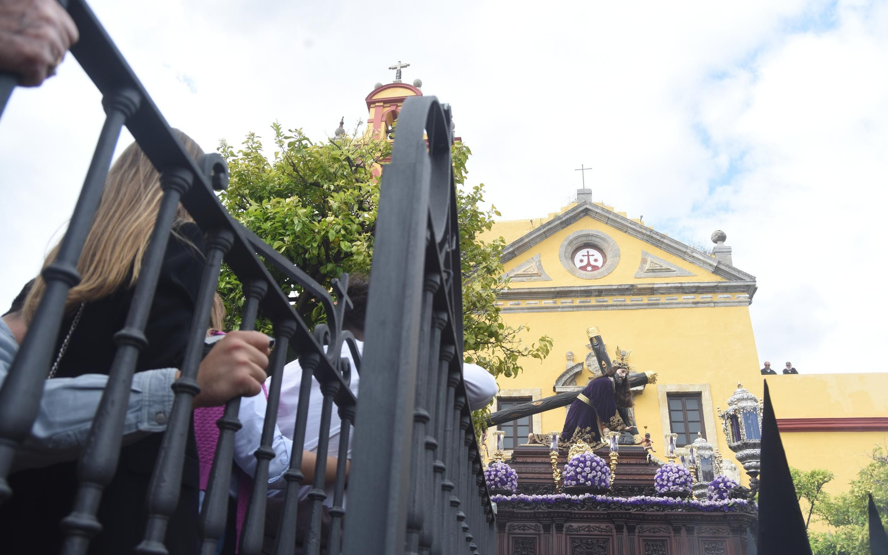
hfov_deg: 62.9
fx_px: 726
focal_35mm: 30
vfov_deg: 41.8
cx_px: 448
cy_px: 295
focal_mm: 29
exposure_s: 1/125
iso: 100
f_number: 8
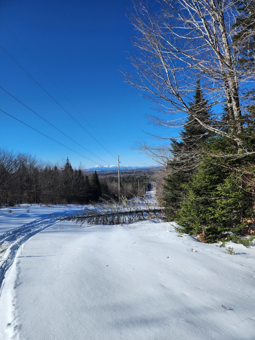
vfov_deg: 73.9
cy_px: 170
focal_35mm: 23
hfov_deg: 58.9
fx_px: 226
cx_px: 128
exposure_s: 1/1756
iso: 12
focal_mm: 6.4
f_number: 1.8
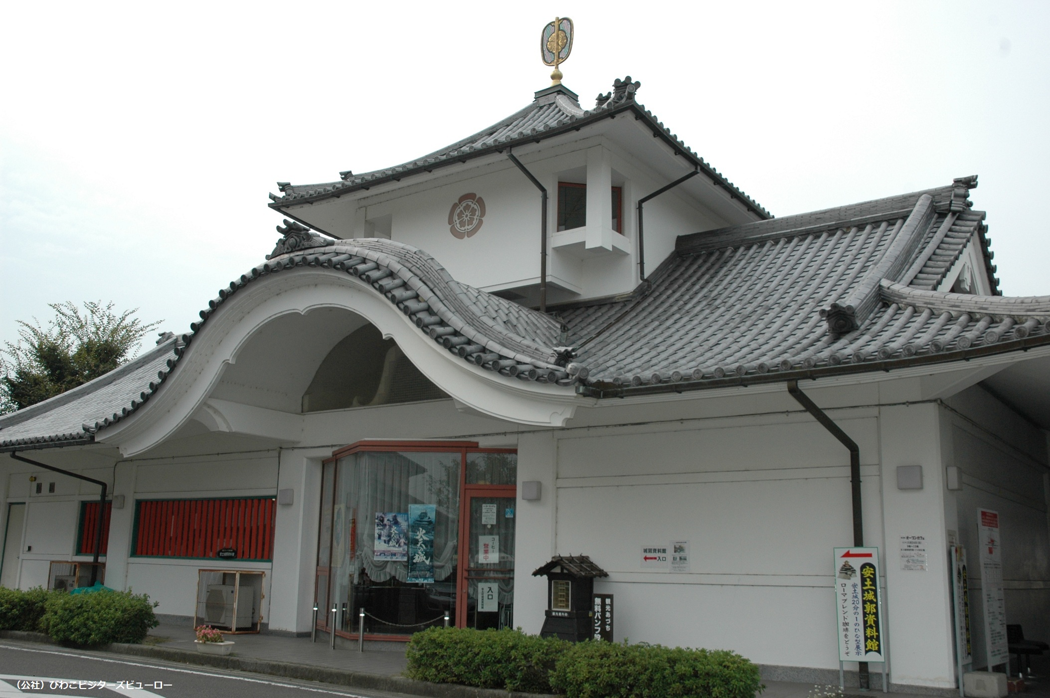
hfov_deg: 53.2
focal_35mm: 36
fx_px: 1049
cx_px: 525
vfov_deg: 36.8
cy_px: 349
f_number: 8
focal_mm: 24
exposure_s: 1/500
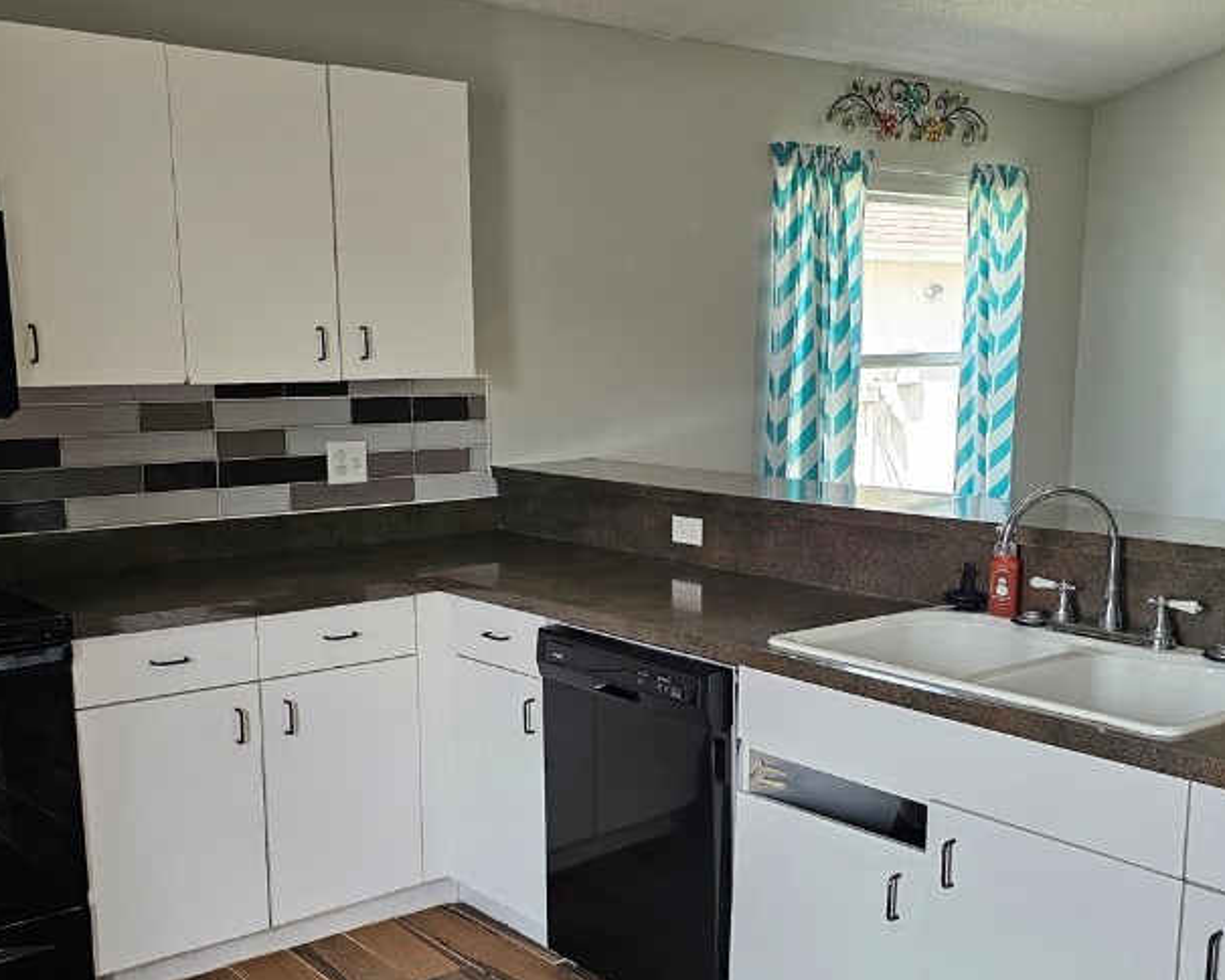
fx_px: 1378
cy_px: 628
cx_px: 638
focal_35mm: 38
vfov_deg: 38.8
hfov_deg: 47.9
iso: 200
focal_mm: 6.3
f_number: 1.7
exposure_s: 1/207
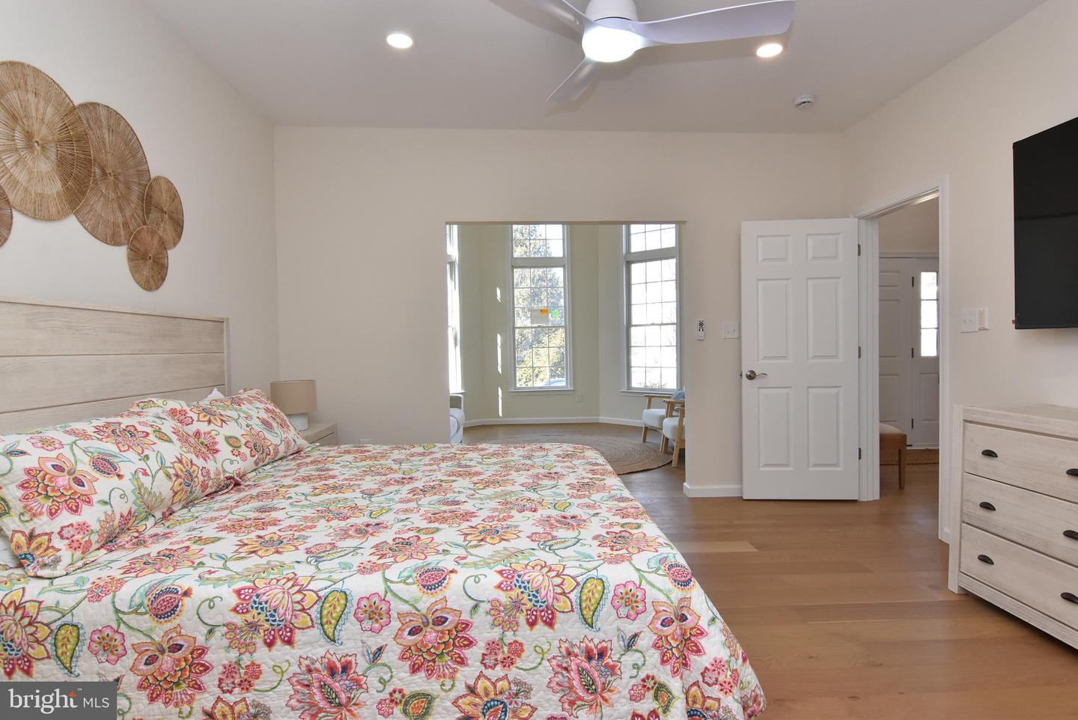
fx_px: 539
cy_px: 360
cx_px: 539
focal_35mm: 18
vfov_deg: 67.5
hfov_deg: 90.0
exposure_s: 1/80
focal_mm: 12
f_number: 11
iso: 800
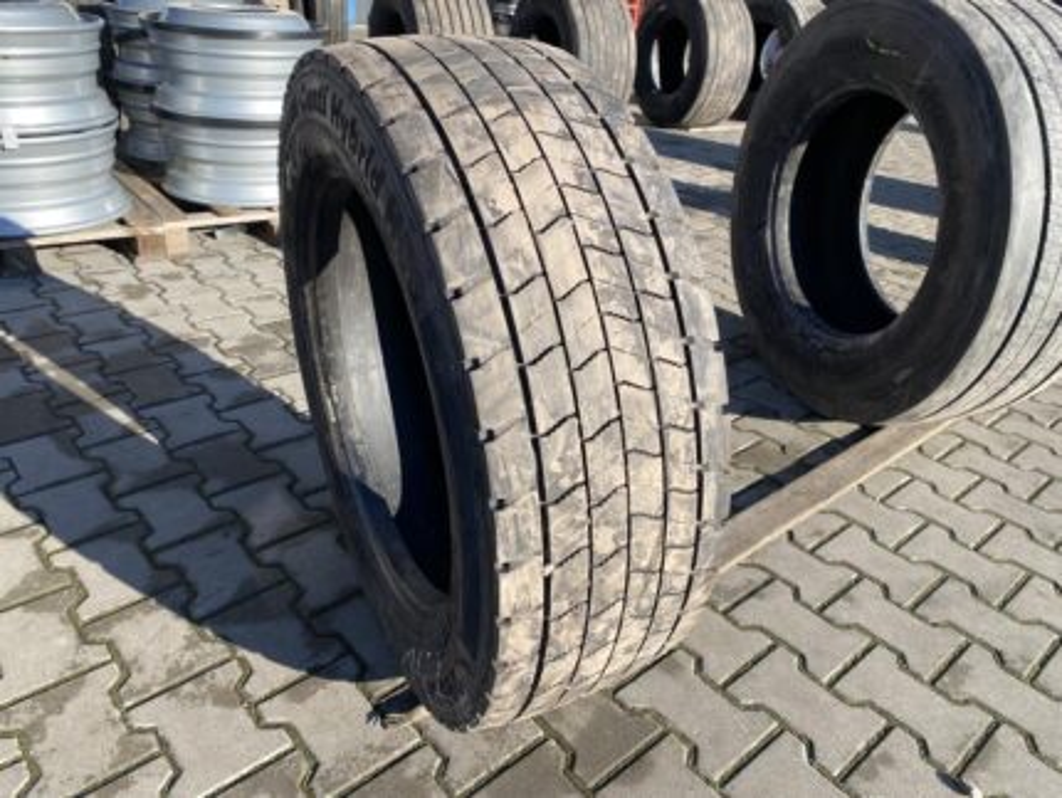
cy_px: 399
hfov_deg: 67.3
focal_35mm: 26
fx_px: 798
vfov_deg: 53.1
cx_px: 531
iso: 32
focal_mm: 4.25
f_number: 1.8
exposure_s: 1/998
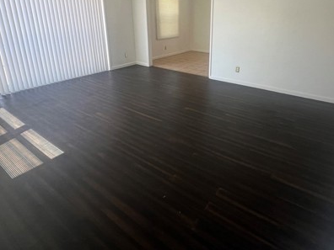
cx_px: 189
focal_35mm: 21
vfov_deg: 61.3
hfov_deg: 78.6
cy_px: 76
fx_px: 203
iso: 100
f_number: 1.8
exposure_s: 1/99
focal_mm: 1.57
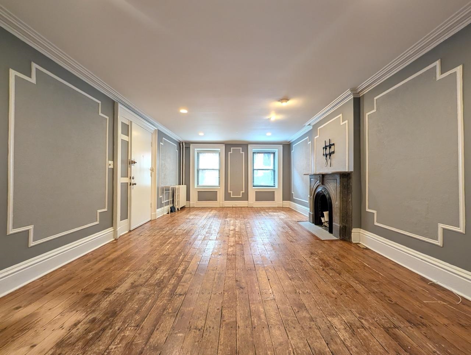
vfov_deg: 94.6
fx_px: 164
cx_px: 236
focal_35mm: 12
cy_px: 178
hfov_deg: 110.5
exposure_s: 1/60
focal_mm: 2.02
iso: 166
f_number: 1.7
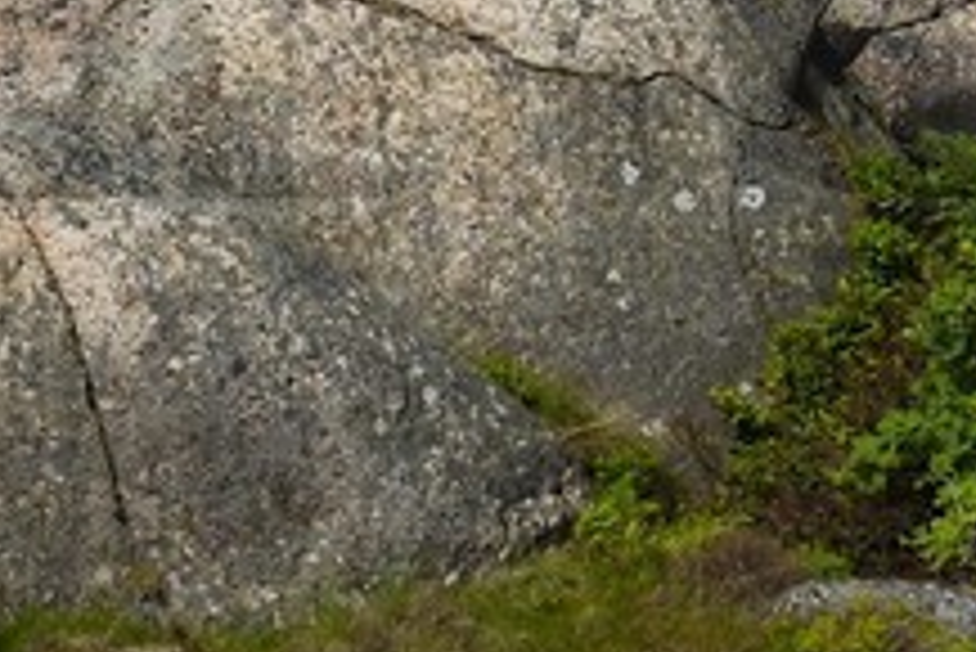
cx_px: -108
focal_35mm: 228
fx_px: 6185
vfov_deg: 5.9
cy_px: -531
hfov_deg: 8.9
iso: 200
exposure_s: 1/400
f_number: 11
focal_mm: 31
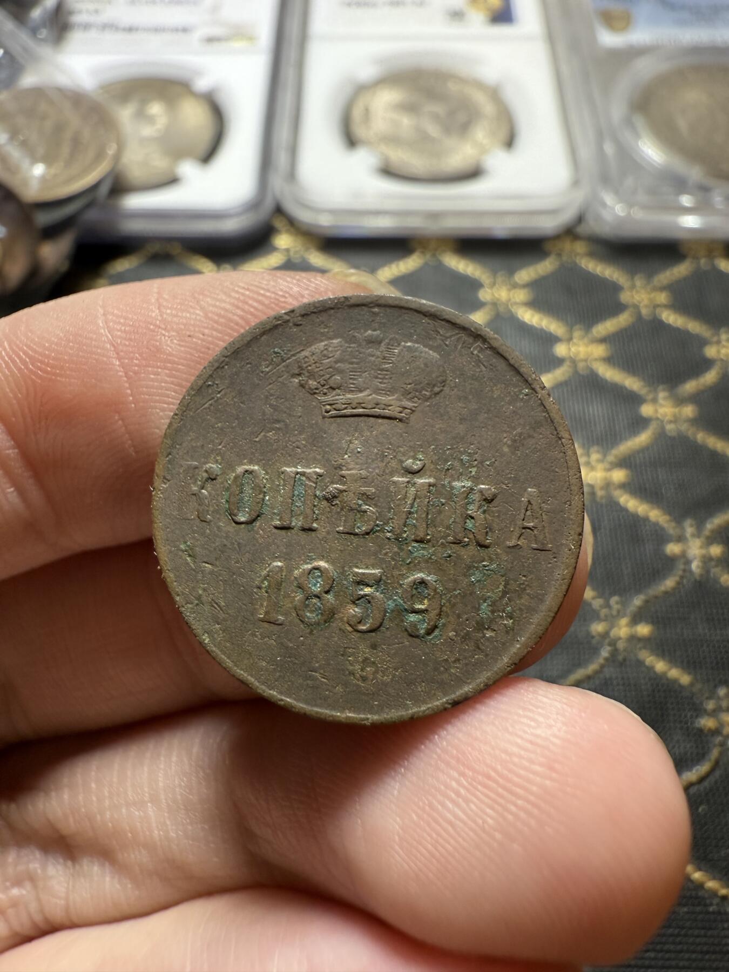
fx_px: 674
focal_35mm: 24
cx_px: 364
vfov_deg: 71.6
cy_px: 486
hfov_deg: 56.8
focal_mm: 2.22
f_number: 2.2
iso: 200
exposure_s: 1/72
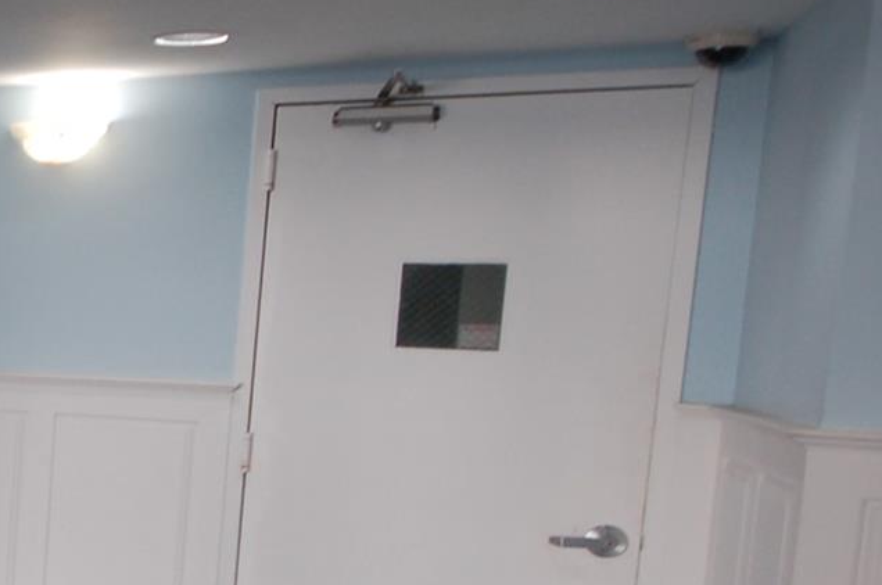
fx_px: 1419
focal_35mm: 58
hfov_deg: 24.9
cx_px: -494
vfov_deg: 23.1
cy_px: 433
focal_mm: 12
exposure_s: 1/80
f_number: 4.5
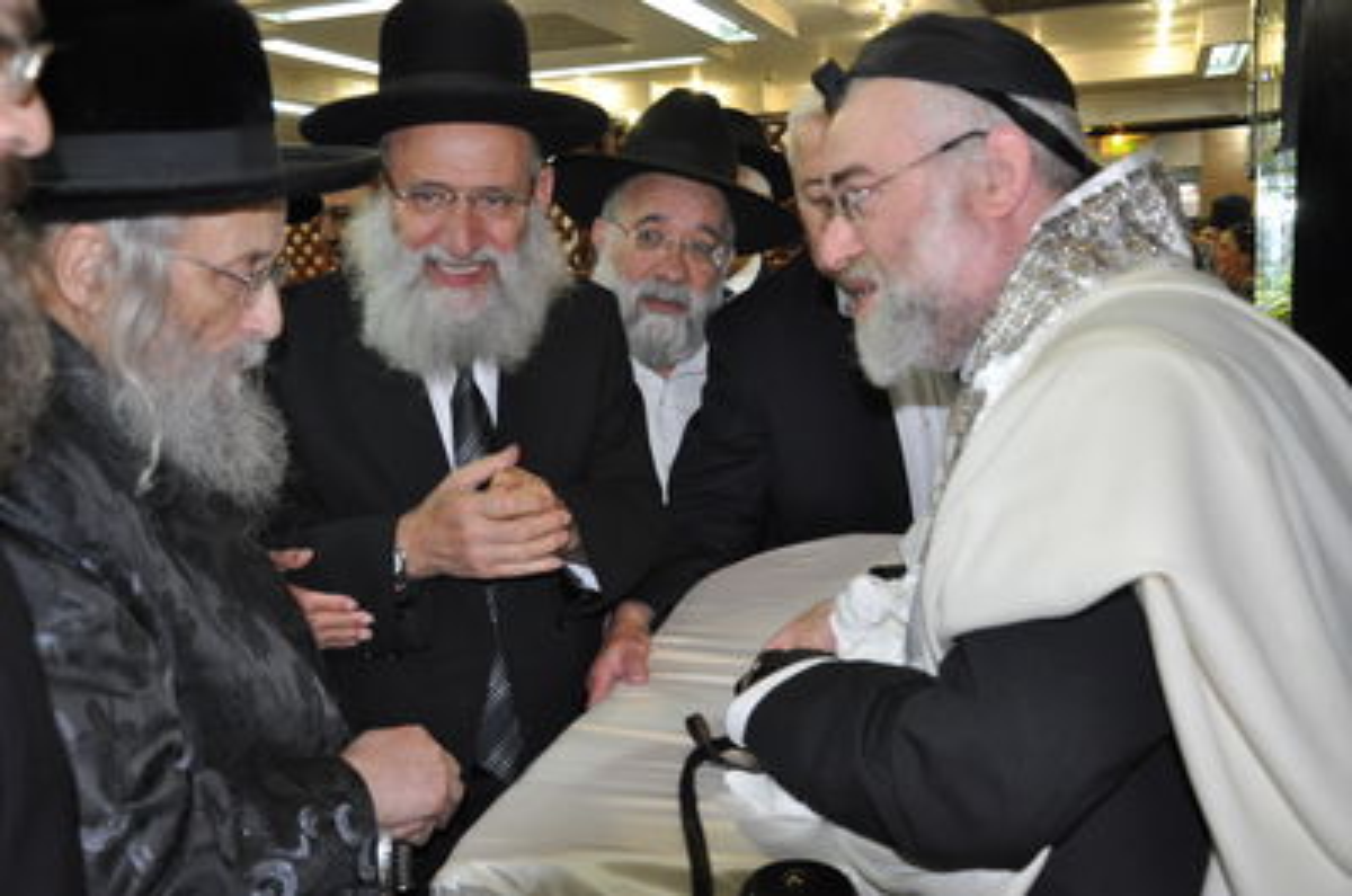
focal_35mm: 36
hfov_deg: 53.2
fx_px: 1349
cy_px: 448
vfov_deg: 36.7
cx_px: 676
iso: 800
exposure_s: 1/60
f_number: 3.8
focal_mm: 24
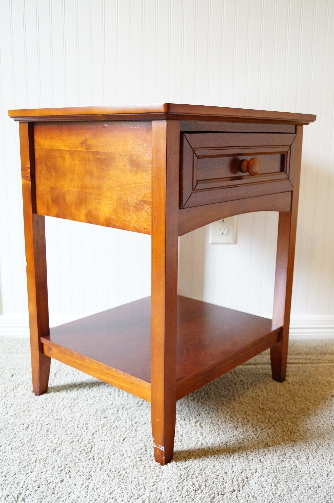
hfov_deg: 36.8
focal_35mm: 36
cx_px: 167
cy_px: 252
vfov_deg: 53.2
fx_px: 503
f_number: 4
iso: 3200
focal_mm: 24
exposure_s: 1/40
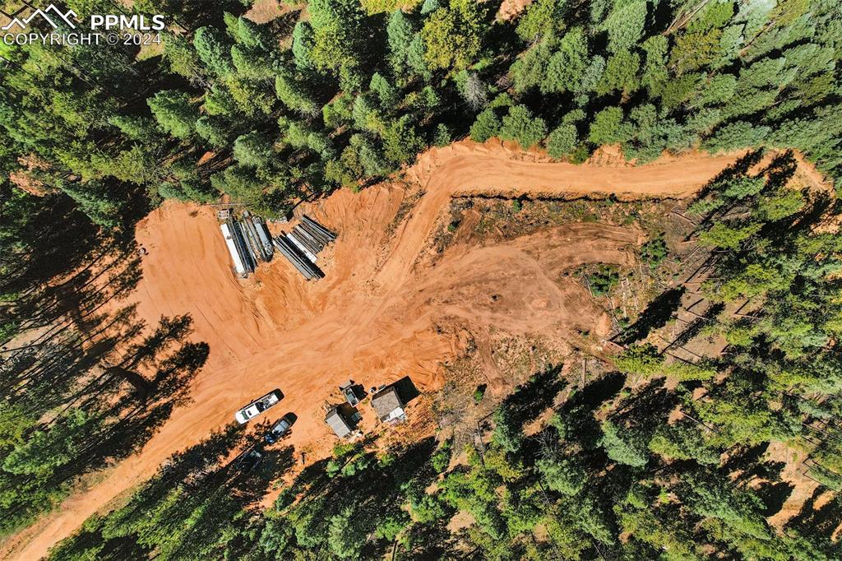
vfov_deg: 57.2
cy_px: 280
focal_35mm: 22
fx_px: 514
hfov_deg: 78.6
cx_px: 421
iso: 100
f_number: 2.8
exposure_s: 1/3200
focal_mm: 8.38
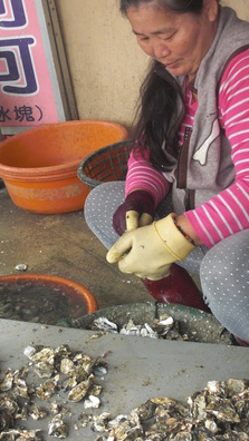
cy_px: 219
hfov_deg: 13.9
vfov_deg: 24.5
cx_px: 118
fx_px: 1020
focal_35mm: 87
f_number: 4.6
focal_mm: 13.9
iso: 200
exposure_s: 1/100
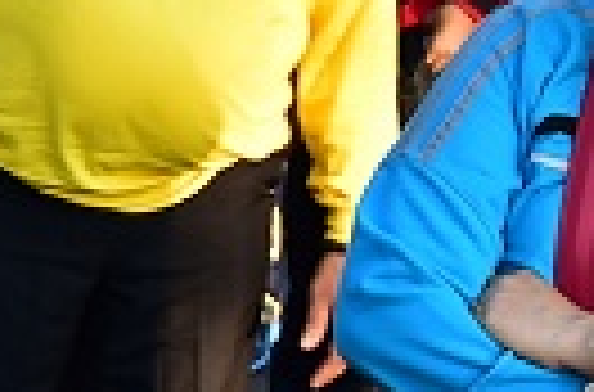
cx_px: -850
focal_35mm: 146
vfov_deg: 9.2
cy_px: -74
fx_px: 2400
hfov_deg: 11.5
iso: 320
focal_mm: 24
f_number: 6.3
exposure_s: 1/200
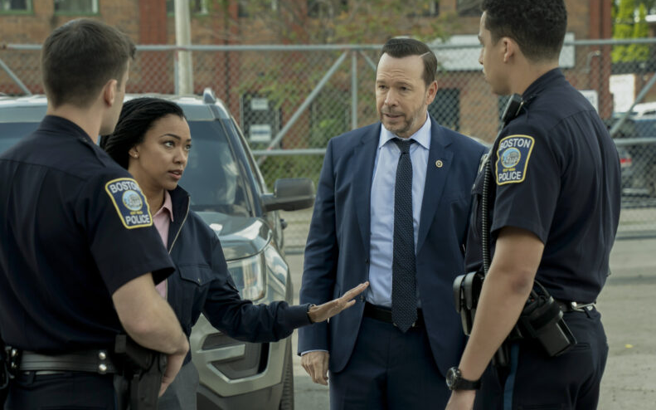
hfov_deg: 15.8
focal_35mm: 132
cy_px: 235
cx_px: 305
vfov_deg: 9.9
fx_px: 2359
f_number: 6.3
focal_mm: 100
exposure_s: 1/640
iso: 800
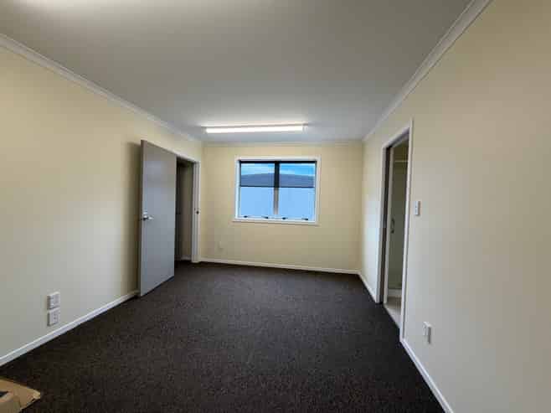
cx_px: 276
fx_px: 223
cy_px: 206
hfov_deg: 102.1
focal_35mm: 14
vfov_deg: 85.6
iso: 64
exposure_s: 1/100
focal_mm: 2.22
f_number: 2.2
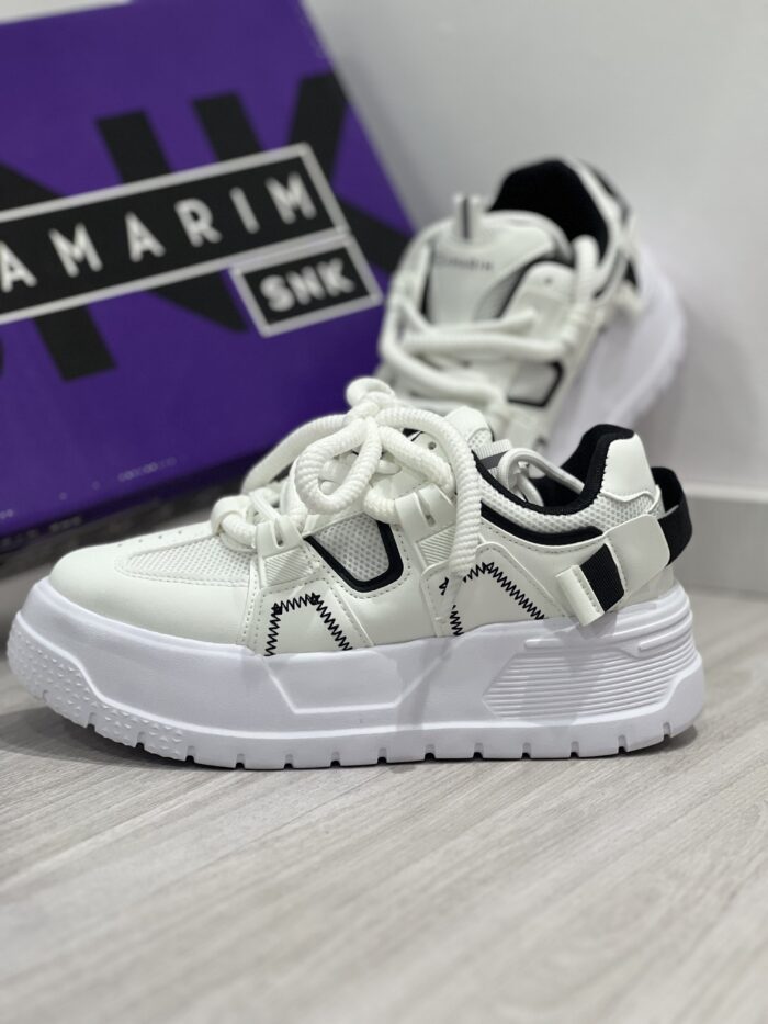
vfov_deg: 25.3
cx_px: 384
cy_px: 512
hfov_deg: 19.1
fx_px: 2277
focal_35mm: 77
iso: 160
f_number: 2.8
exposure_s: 1/40
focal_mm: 9
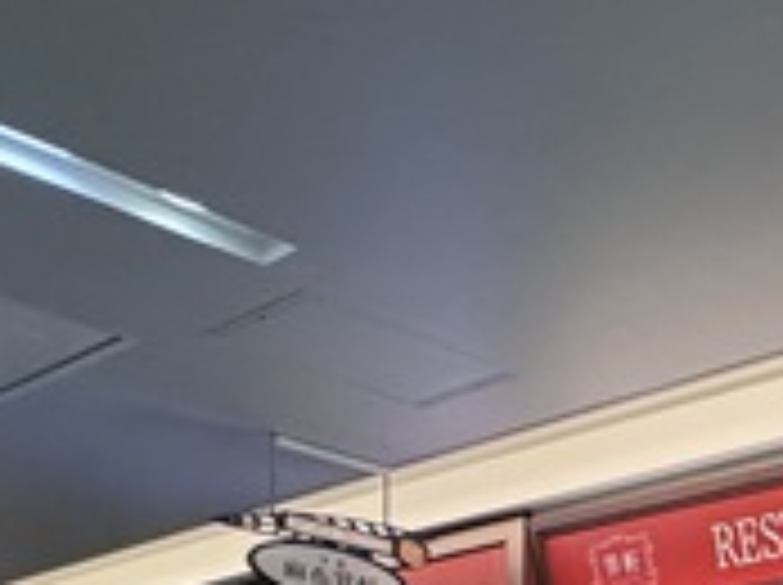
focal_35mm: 57
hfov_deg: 22.6
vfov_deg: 21.0
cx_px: 1352
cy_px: 914
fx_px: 1288
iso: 250
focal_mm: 2.22
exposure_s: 1/100
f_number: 2.2
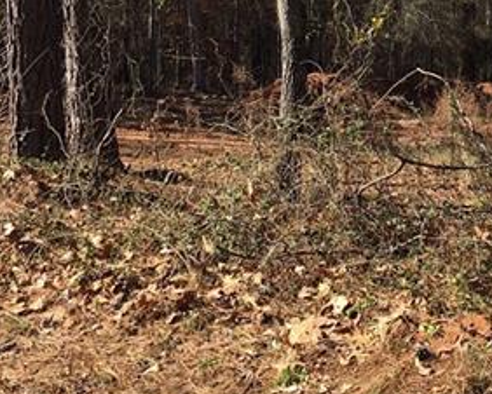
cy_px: -31
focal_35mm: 77
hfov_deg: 23.9
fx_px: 1122
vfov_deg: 19.2
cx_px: 457
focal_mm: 4.15
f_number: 2.2
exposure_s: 1/674
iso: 25
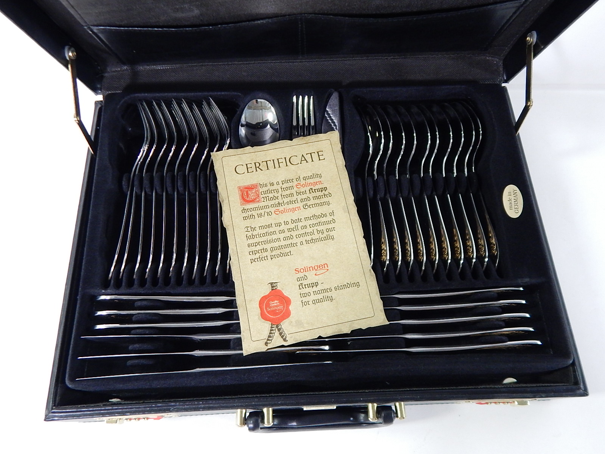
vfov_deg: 54.9
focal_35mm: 25
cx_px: 302
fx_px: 437
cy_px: 227
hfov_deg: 69.4
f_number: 3.1
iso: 400
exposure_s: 1/25
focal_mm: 4.5
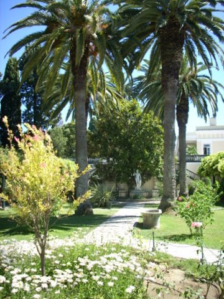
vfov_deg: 50.1
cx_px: 112
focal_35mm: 37
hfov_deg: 38.7
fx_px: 319
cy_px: 150
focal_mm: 6.2
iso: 64
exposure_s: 1/297
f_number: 2.8
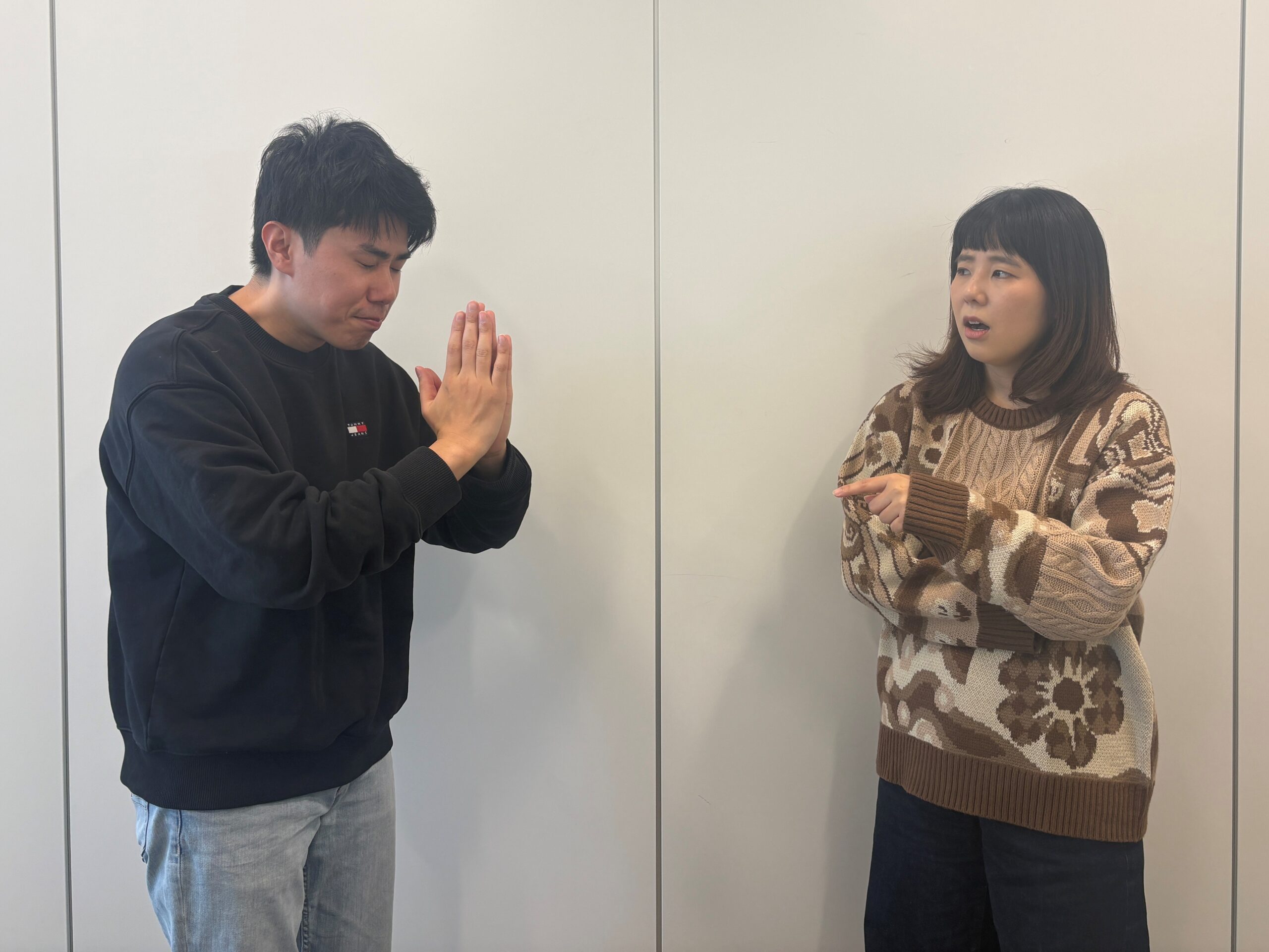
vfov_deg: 53.1
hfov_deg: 67.3
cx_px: 634
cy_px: 476
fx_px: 953
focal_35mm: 26
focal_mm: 5.96
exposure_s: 1/122
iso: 50
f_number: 1.6
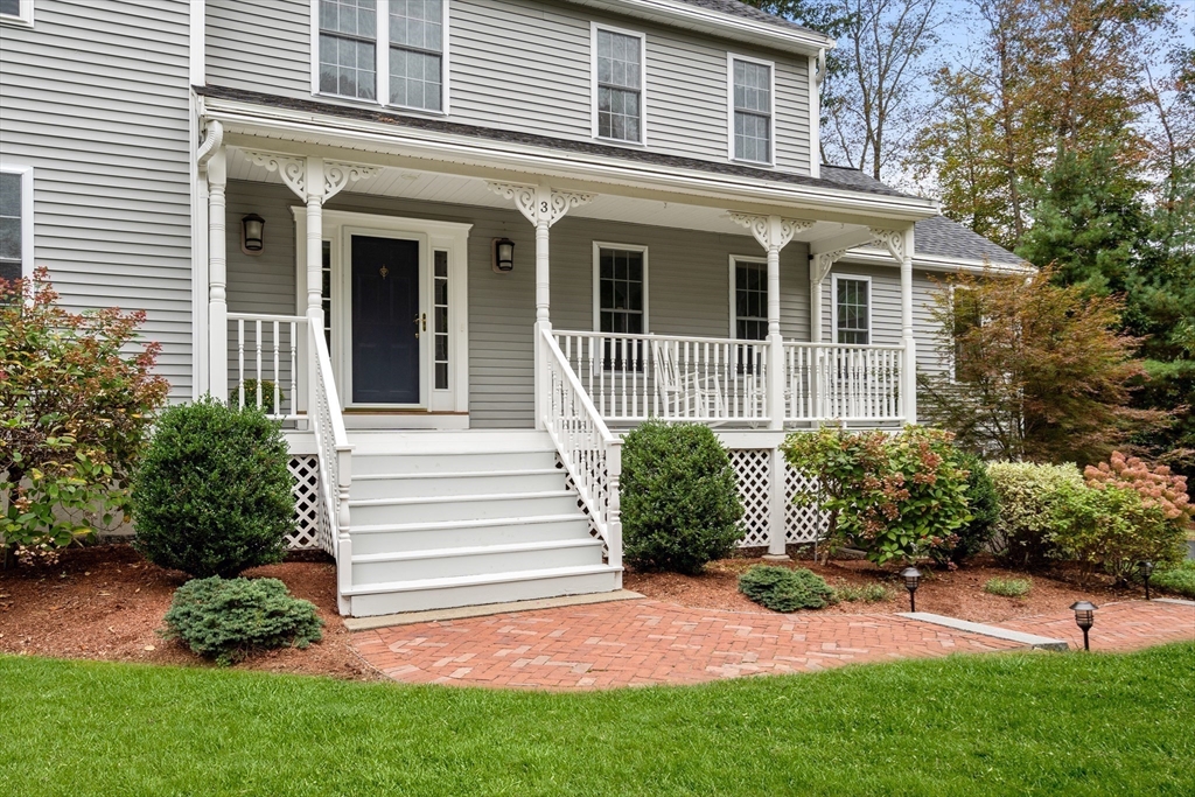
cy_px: 398
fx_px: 830
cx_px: 598
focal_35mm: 25
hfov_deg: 71.5
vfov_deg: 51.3
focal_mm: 25
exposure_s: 1/200
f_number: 7.1
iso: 320
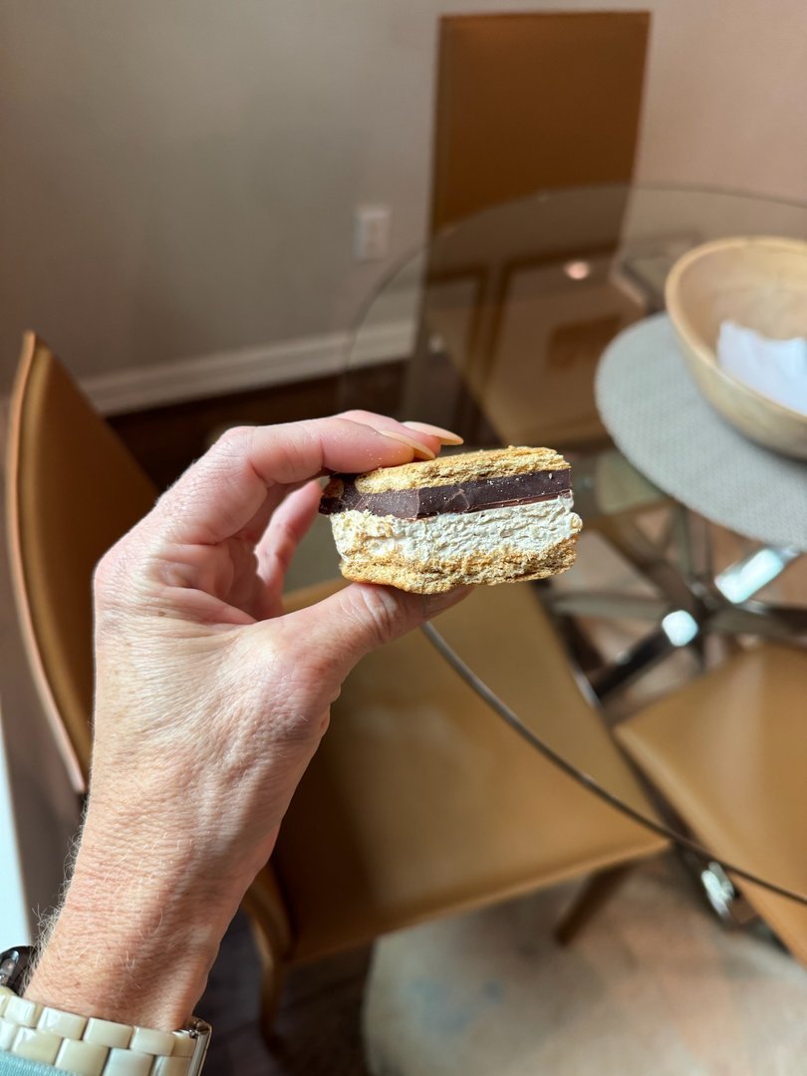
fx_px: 746
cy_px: 538
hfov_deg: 56.8
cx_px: 404
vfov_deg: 71.6
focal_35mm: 24
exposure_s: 1/60
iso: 160
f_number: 1.78
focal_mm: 6.76
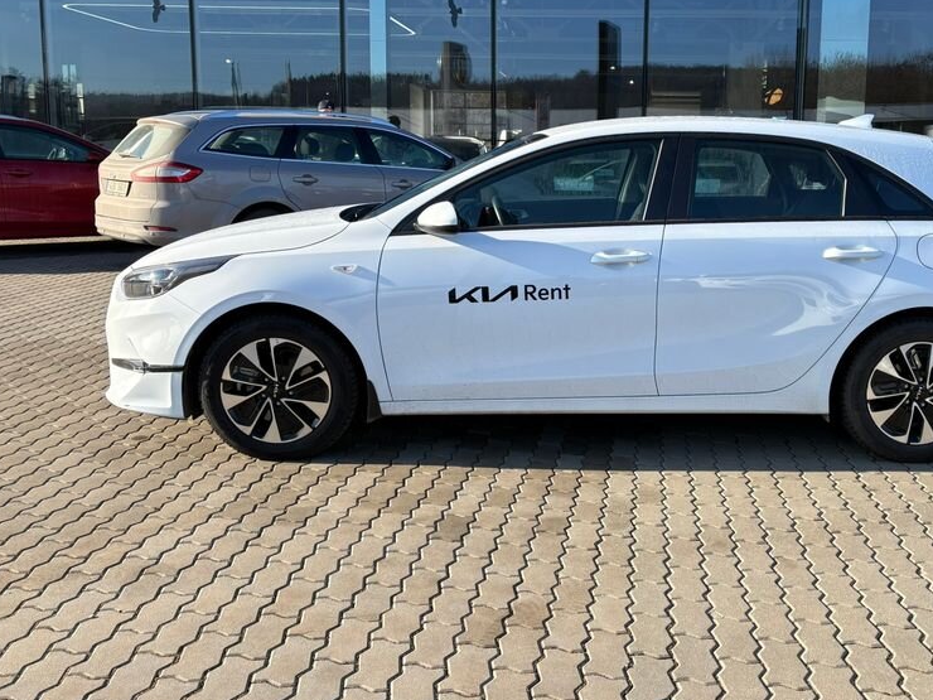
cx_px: 594
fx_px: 970
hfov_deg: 50.7
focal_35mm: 36
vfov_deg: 39.6
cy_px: 305
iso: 50
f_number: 1.6
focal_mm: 5.96
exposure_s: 1/1364
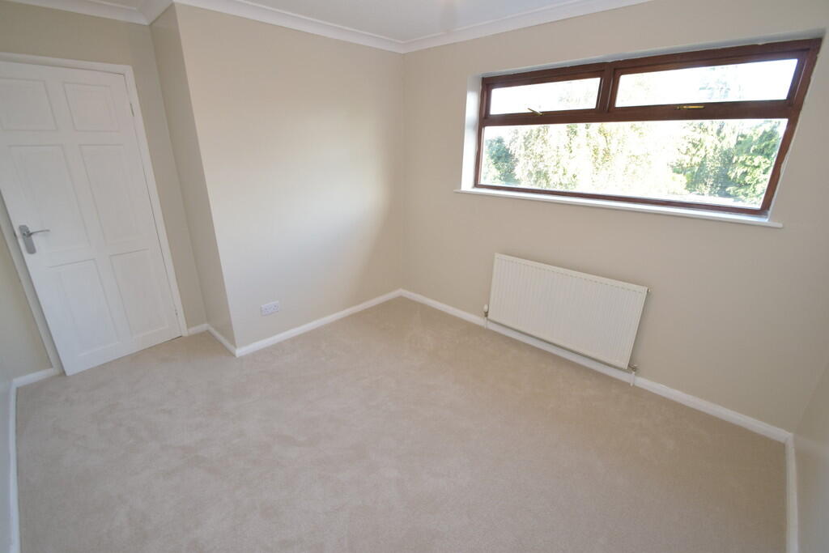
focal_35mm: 15
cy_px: 276
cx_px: 414
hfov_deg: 100.4
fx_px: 345
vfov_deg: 77.3
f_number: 6.3
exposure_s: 1/60
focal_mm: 10
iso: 800
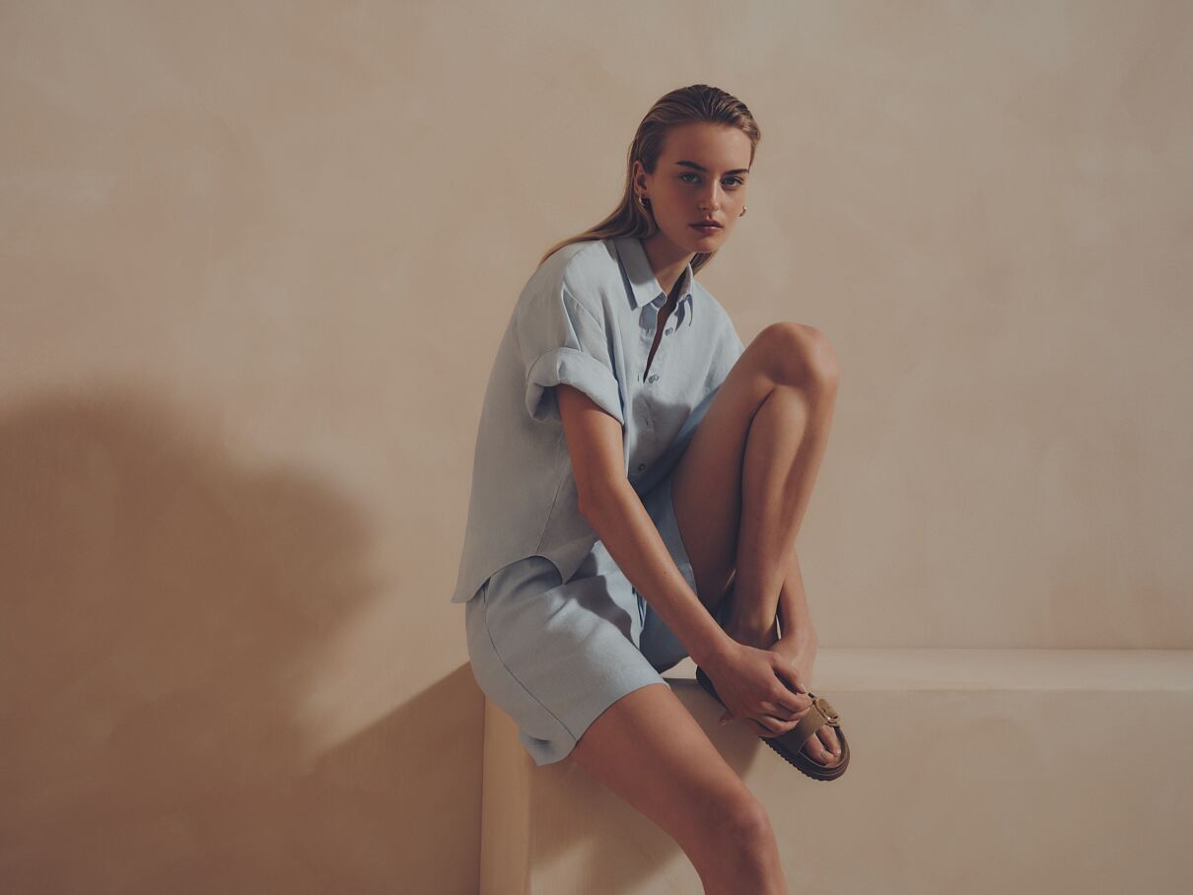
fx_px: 1448
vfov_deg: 34.4
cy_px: 448
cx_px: 596
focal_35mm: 42
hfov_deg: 44.8
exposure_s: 1/250
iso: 500
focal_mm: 53.6
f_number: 8
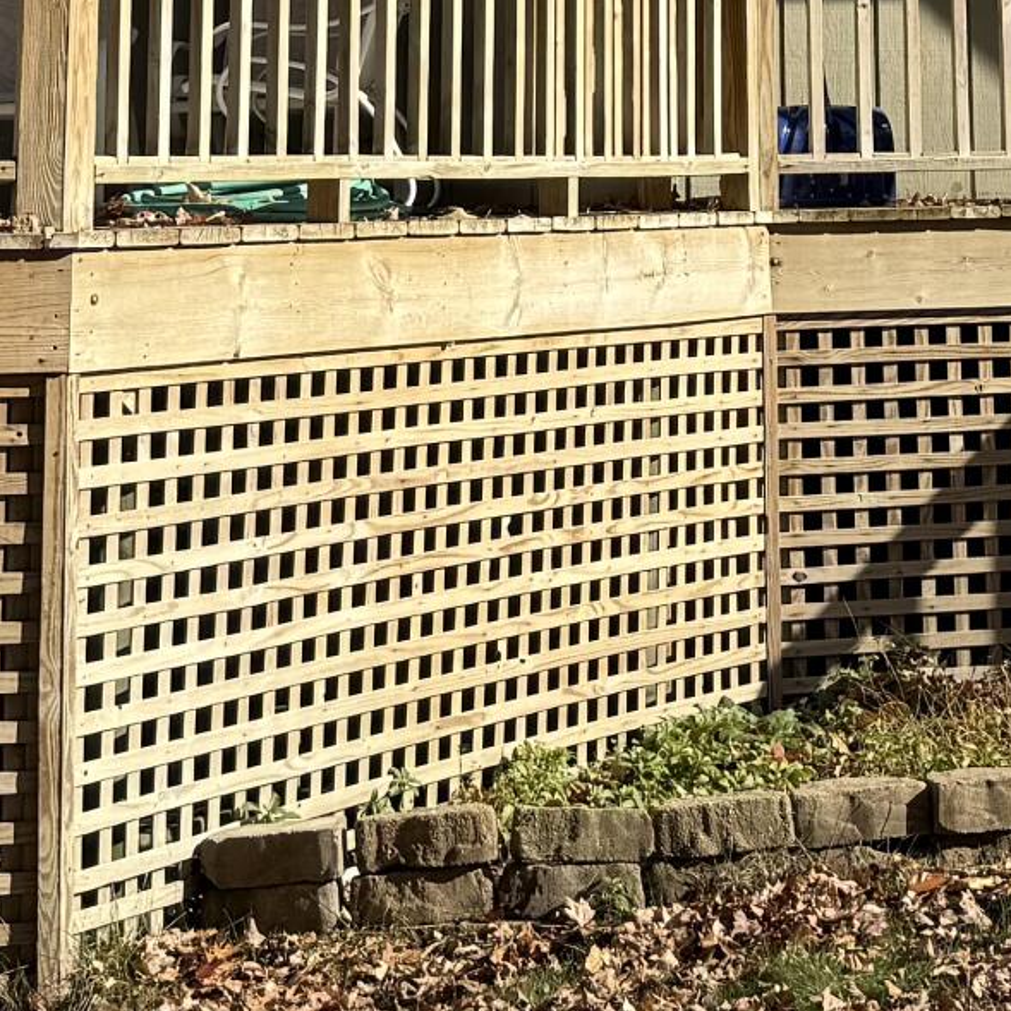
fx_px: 3569
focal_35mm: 108
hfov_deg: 16.0
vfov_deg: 15.2
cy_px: -379
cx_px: 803
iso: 80
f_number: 1.78
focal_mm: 6.76
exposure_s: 1/2611
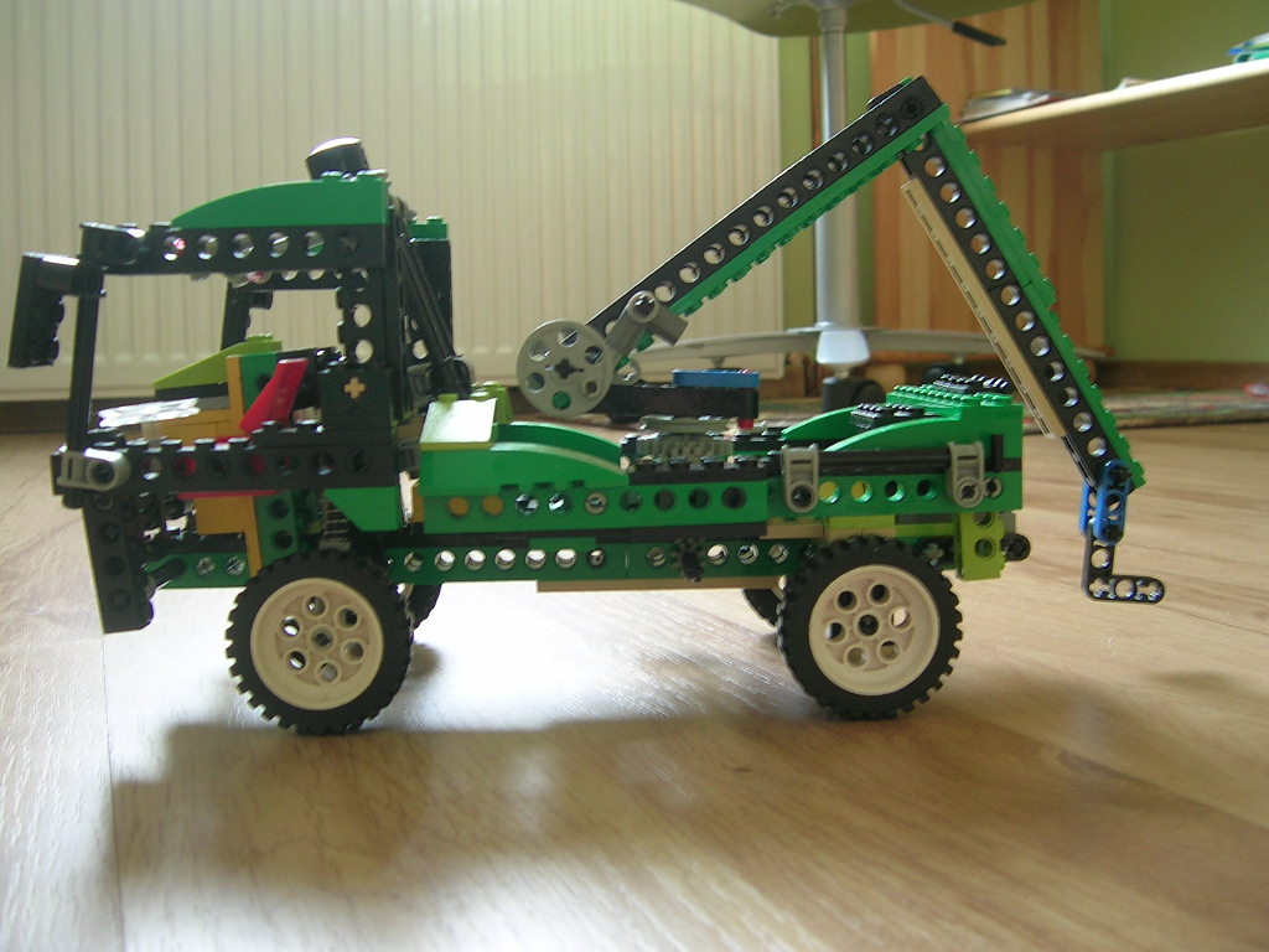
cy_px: 476
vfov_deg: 40.7
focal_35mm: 35
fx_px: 1283
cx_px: 634
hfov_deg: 52.6
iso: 50
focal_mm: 5.4
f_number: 2.8
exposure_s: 1/9
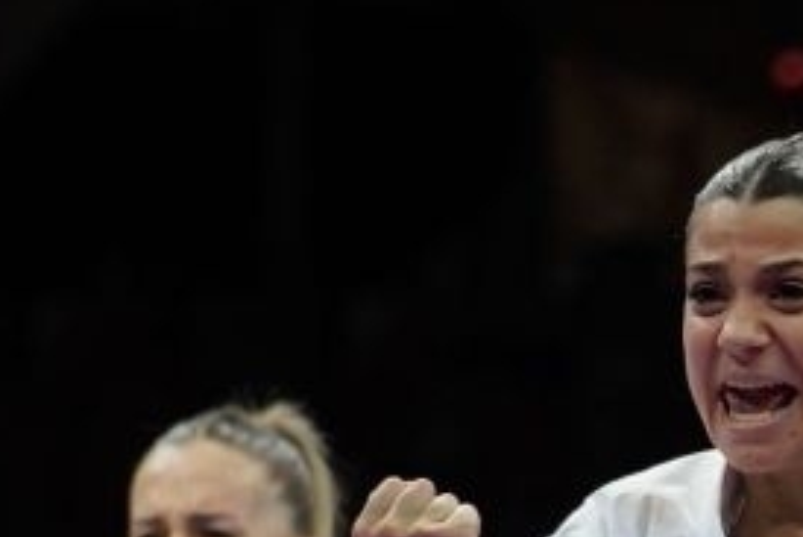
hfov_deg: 3.0
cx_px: 1521
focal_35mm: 682
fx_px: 15220
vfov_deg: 2.0
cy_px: 1414
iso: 640
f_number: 2.8
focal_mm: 104
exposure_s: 1/500
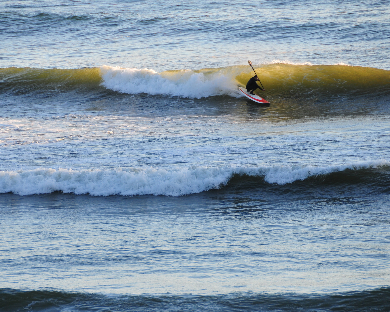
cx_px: 176
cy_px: 156
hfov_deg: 5.7
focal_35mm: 340
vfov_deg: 4.6
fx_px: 3924
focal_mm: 200
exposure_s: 1/200
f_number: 7.1
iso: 250
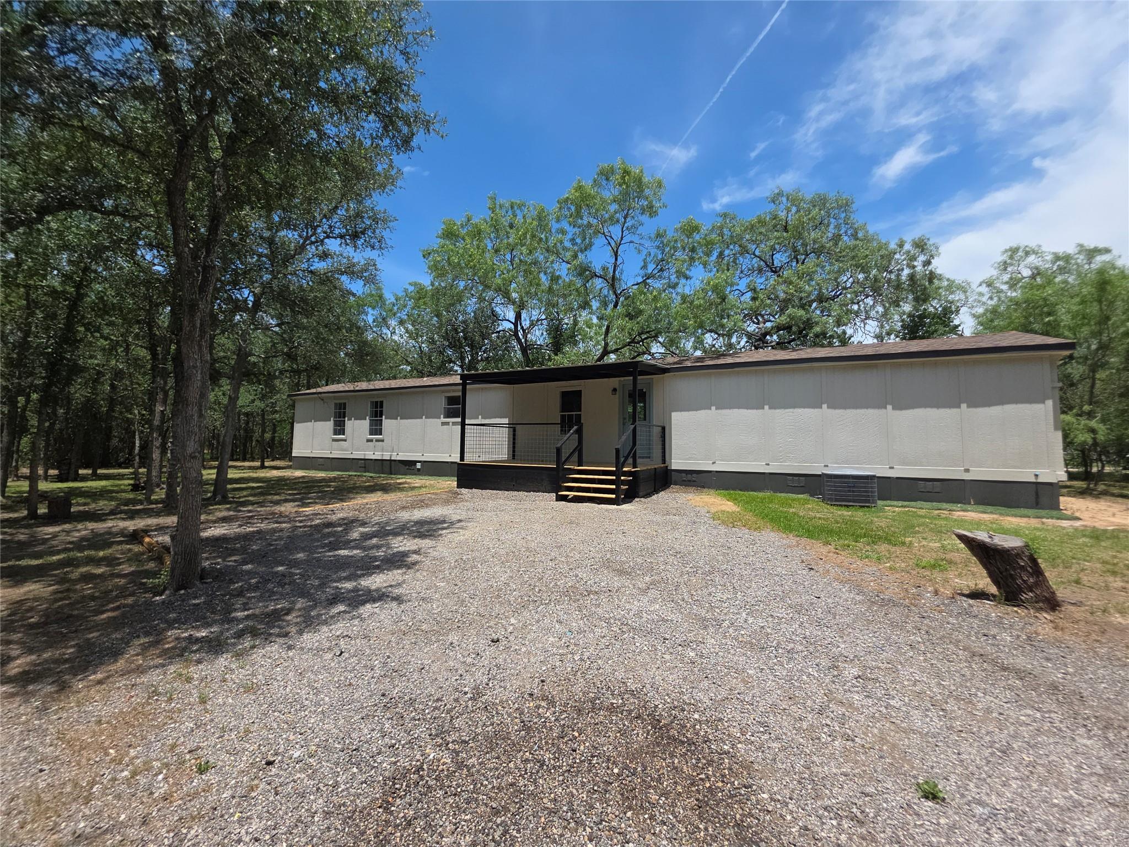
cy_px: 424
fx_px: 424
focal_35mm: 13
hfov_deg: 106.2
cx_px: 564
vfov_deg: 89.9
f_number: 1.9
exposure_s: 1/2088
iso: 40
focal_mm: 2.2
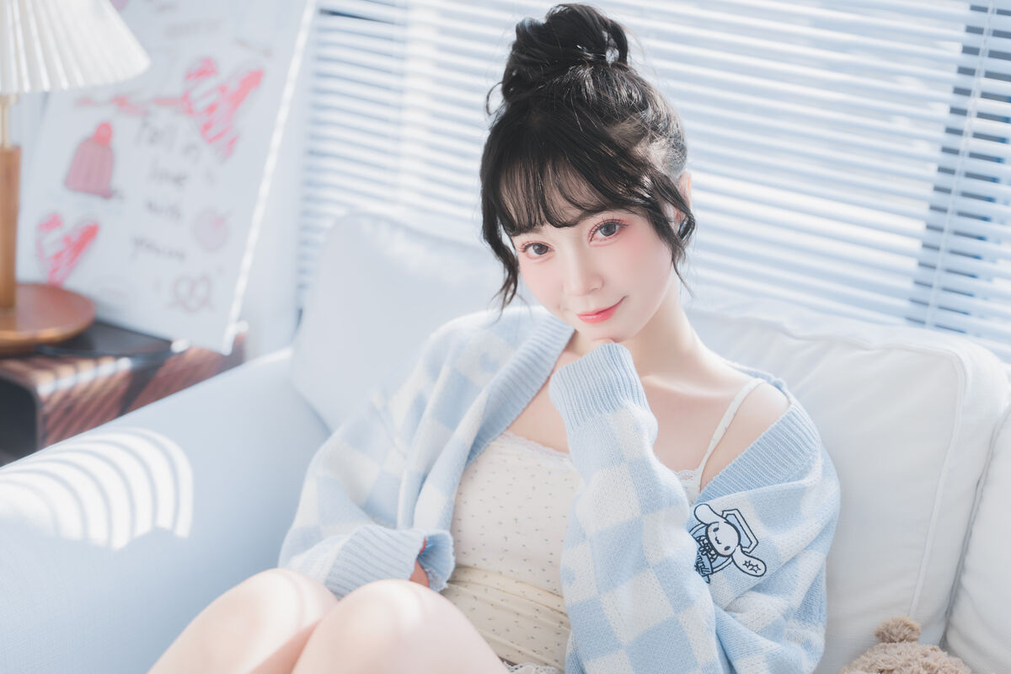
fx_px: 1404
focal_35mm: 50
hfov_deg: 39.6
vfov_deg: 27.0
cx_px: 506
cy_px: 337
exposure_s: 1/320
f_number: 2
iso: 100
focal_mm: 50
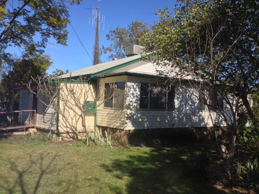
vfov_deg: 40.7
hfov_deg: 52.6
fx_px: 262
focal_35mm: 35
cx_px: 130
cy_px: 97
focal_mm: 4.28
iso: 50
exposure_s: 1/1416
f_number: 2.4
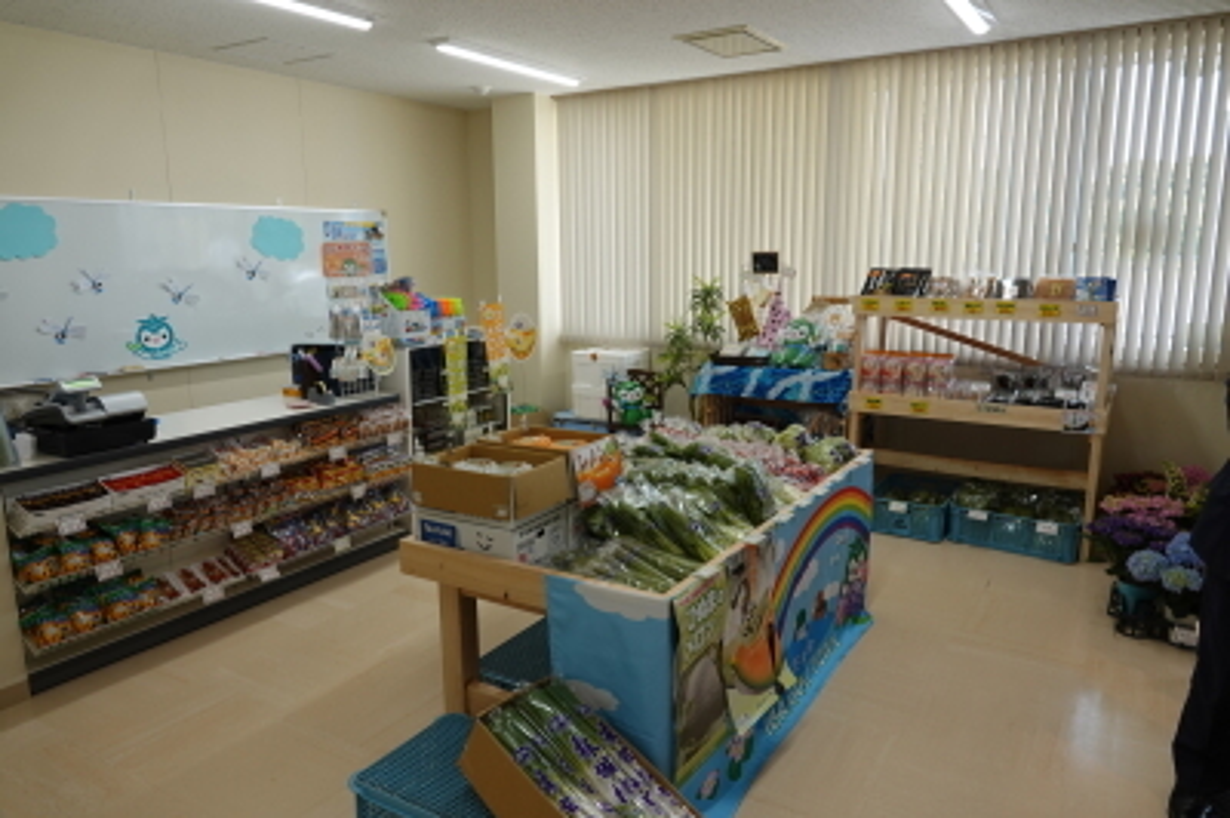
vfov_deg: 53.1
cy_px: 409
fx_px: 819
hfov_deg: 73.8
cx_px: 615
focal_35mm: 24
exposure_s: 1/125
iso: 100
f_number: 2.4
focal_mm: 8.8
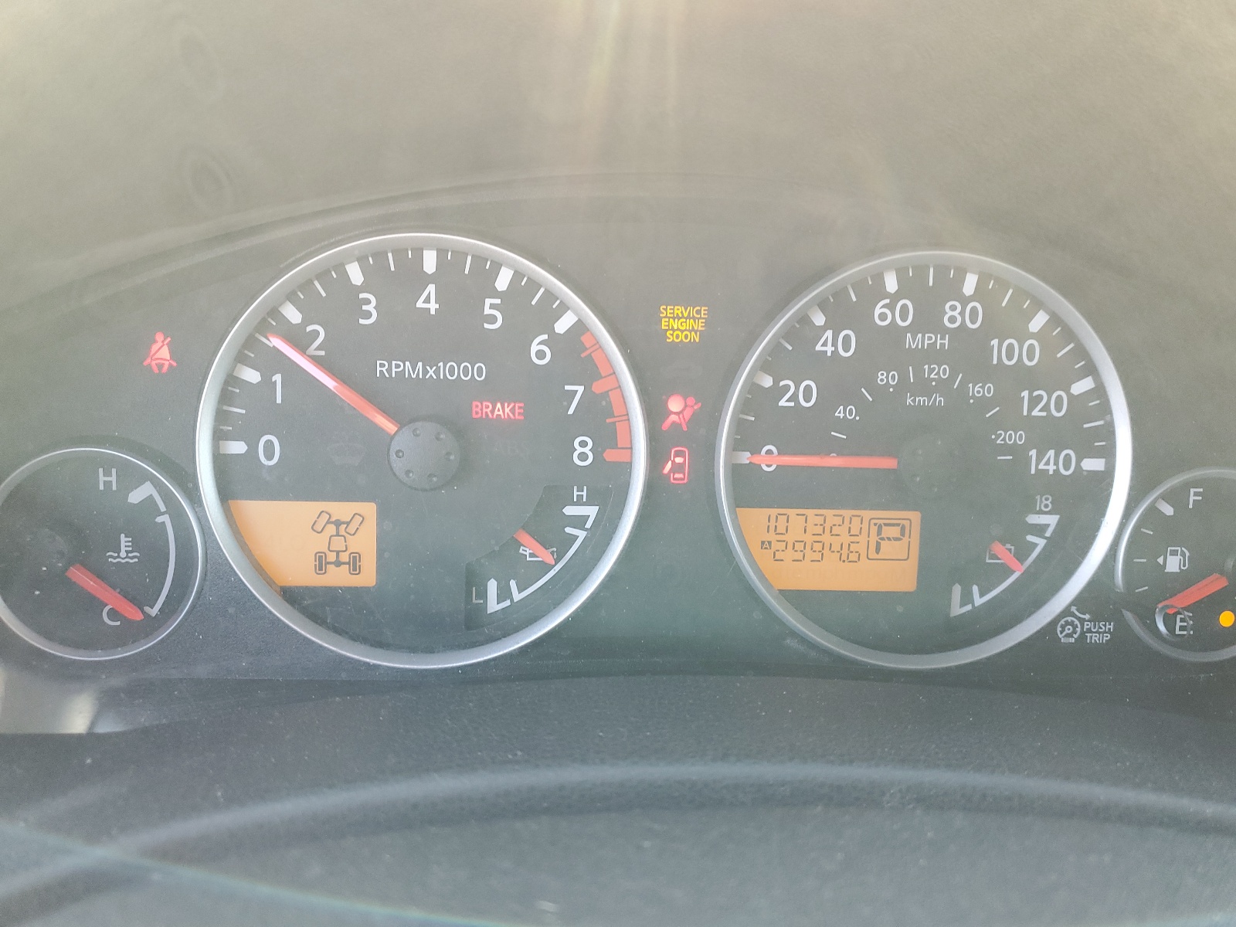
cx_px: 618
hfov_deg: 67.3
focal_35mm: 26
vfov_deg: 53.1
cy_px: 464
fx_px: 928
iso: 91
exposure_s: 1/120
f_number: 1.5
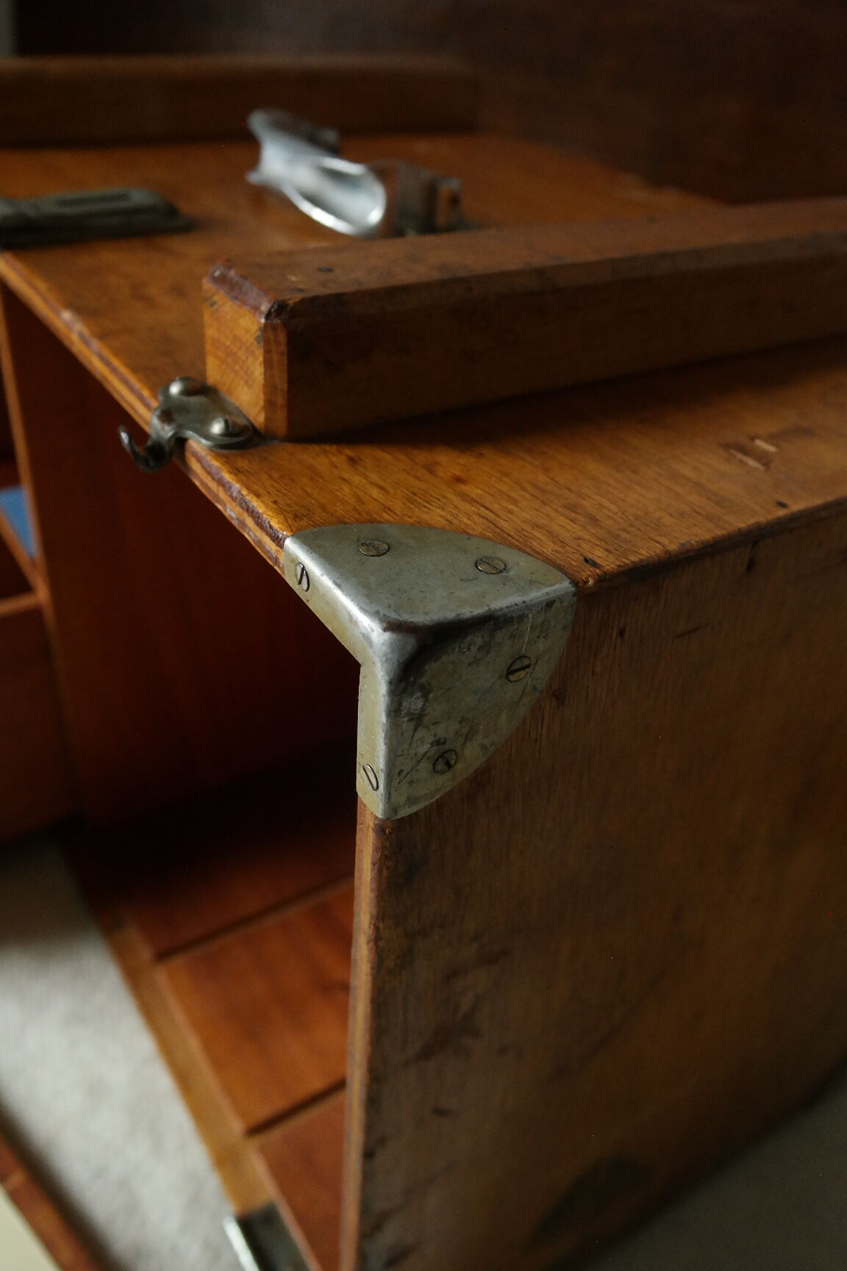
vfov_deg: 61.9
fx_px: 1059
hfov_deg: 43.6
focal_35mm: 30
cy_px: 636
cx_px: 424
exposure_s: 1/30
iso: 1600
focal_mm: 20
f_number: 5.6
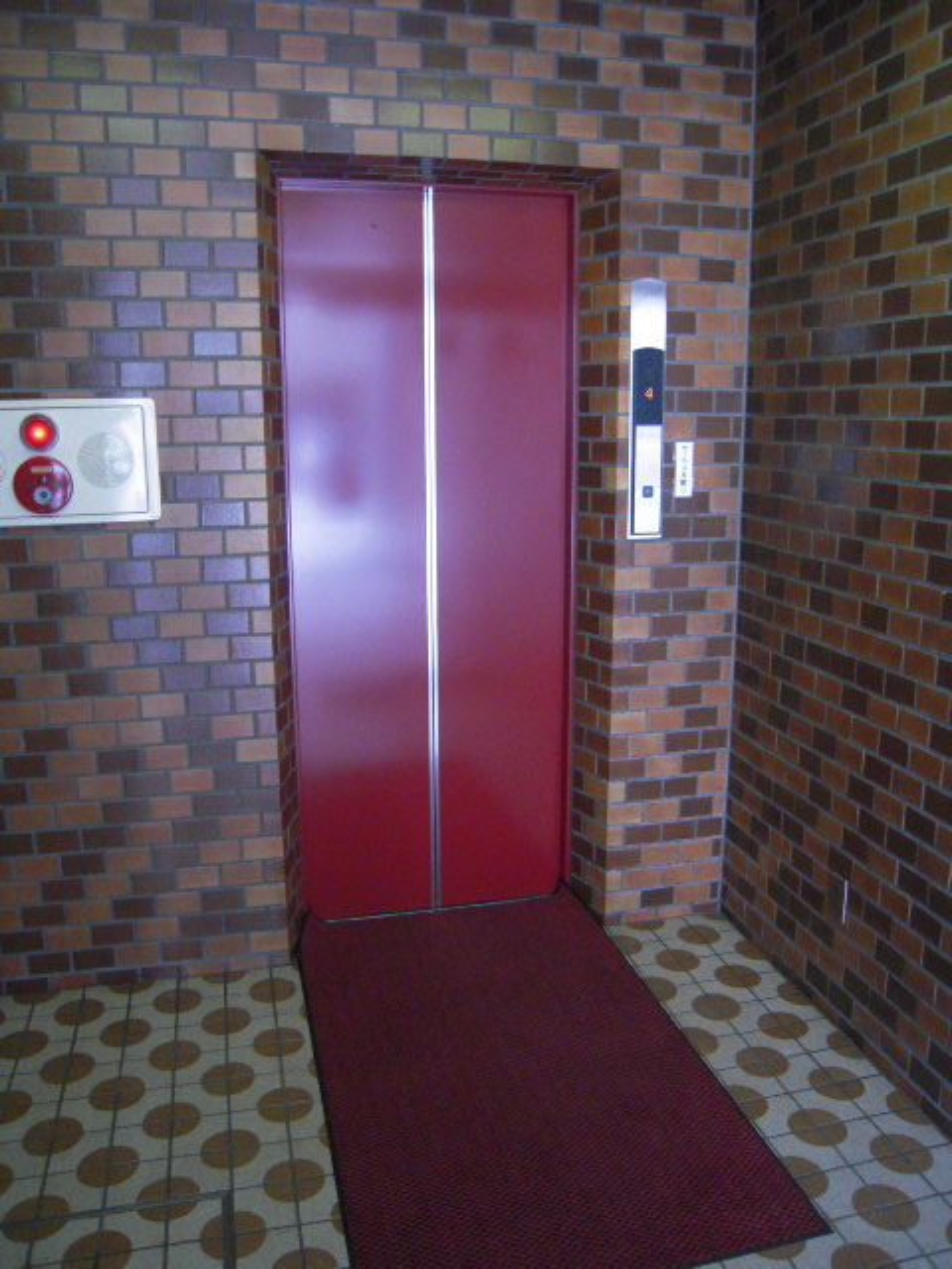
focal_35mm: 28
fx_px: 1027
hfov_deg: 49.7
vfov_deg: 63.4
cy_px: 634
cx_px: 476
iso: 640
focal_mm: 5
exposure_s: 1/30
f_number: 2.7
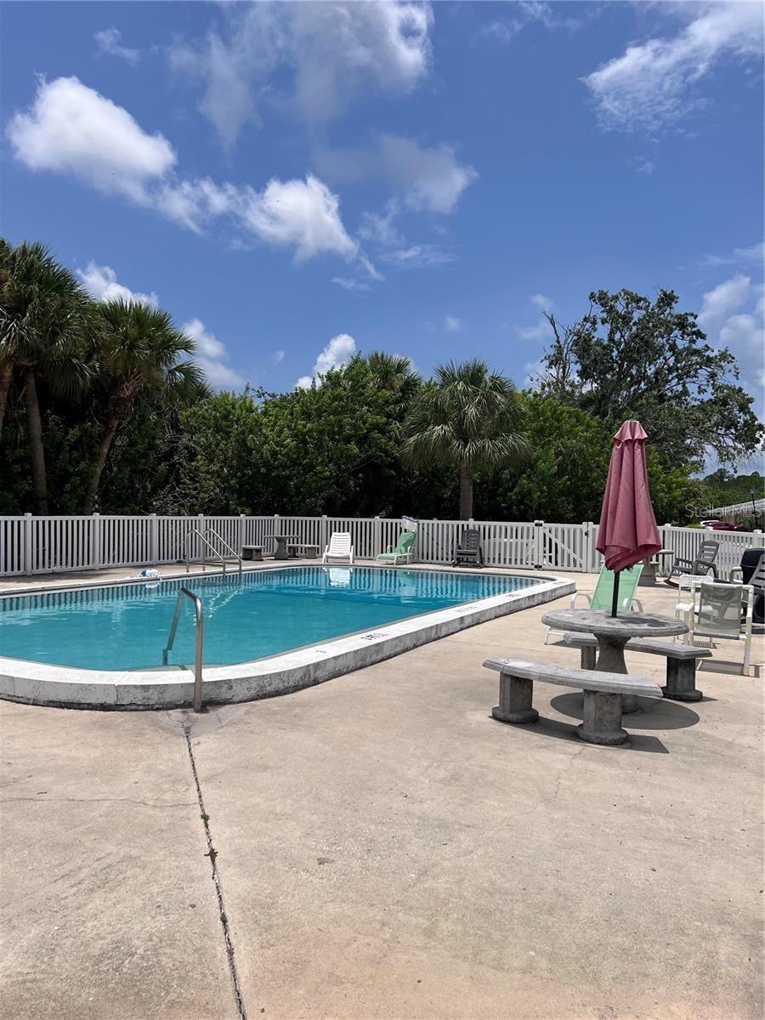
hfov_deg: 53.1
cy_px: 510
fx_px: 766
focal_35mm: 26
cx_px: 382
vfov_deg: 67.3
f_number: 1.5
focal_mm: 5.7
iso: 50
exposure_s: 1/10309
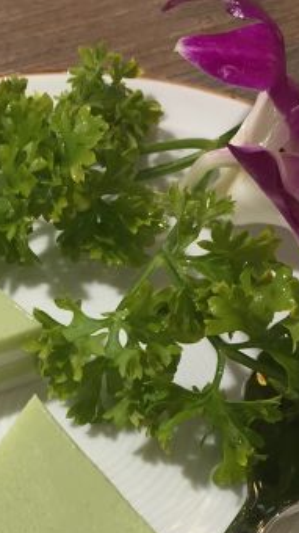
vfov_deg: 31.6
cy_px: 422
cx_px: 76
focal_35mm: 65
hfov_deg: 18.4
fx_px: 917
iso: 80
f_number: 2.2
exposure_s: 1/33
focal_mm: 4.15
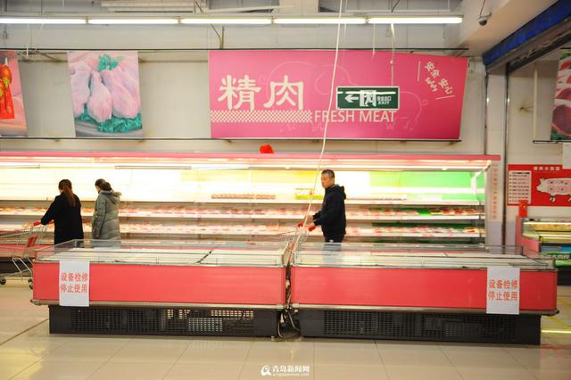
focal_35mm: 44
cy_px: 190
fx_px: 697
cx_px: 286
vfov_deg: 30.5
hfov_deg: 44.5
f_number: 2.8
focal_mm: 44
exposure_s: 1/400
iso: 2000
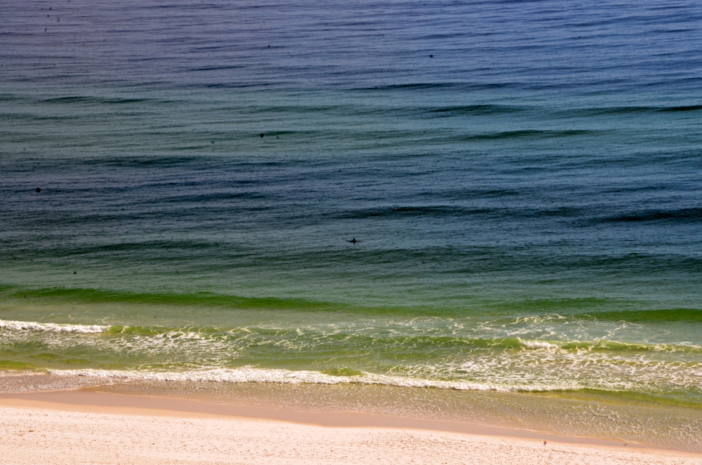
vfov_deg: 10.6
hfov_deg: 15.9
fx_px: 2510
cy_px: 232
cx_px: 351
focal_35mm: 129
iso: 200
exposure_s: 1/60
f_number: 25
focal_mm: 86
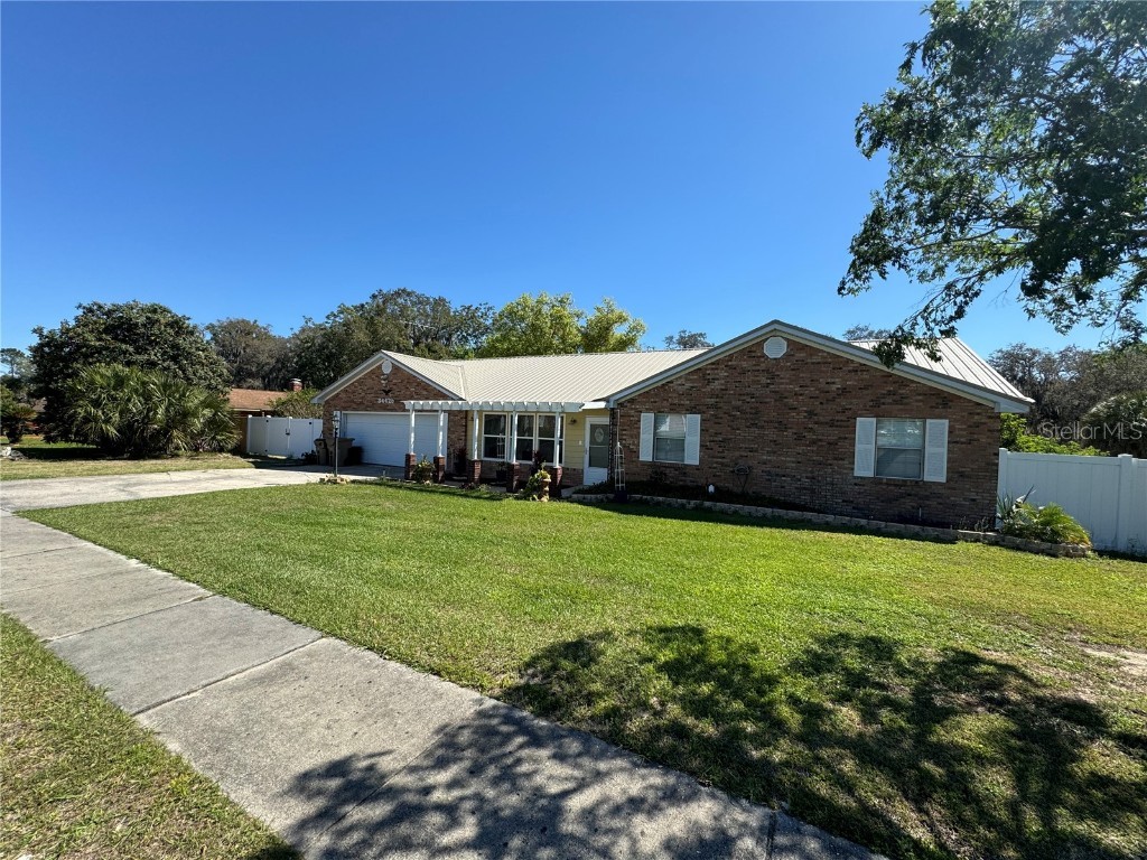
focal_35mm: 14
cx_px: 574
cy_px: 430
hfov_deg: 102.1
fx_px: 464
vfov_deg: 85.7
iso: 50
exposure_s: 1/1637
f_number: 2.2
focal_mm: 2.22
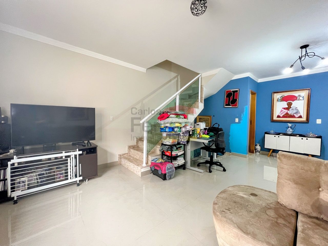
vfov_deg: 89.9
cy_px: 123
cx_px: 164
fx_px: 123
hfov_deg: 106.2
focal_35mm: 13
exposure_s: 1/60
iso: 320
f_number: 1.8
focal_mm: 1.57
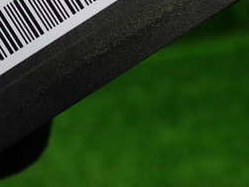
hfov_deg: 26.3
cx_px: 35
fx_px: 518
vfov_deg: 19.8
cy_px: -3
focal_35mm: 72
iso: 160
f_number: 2.3
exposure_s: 1/60
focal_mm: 5.4
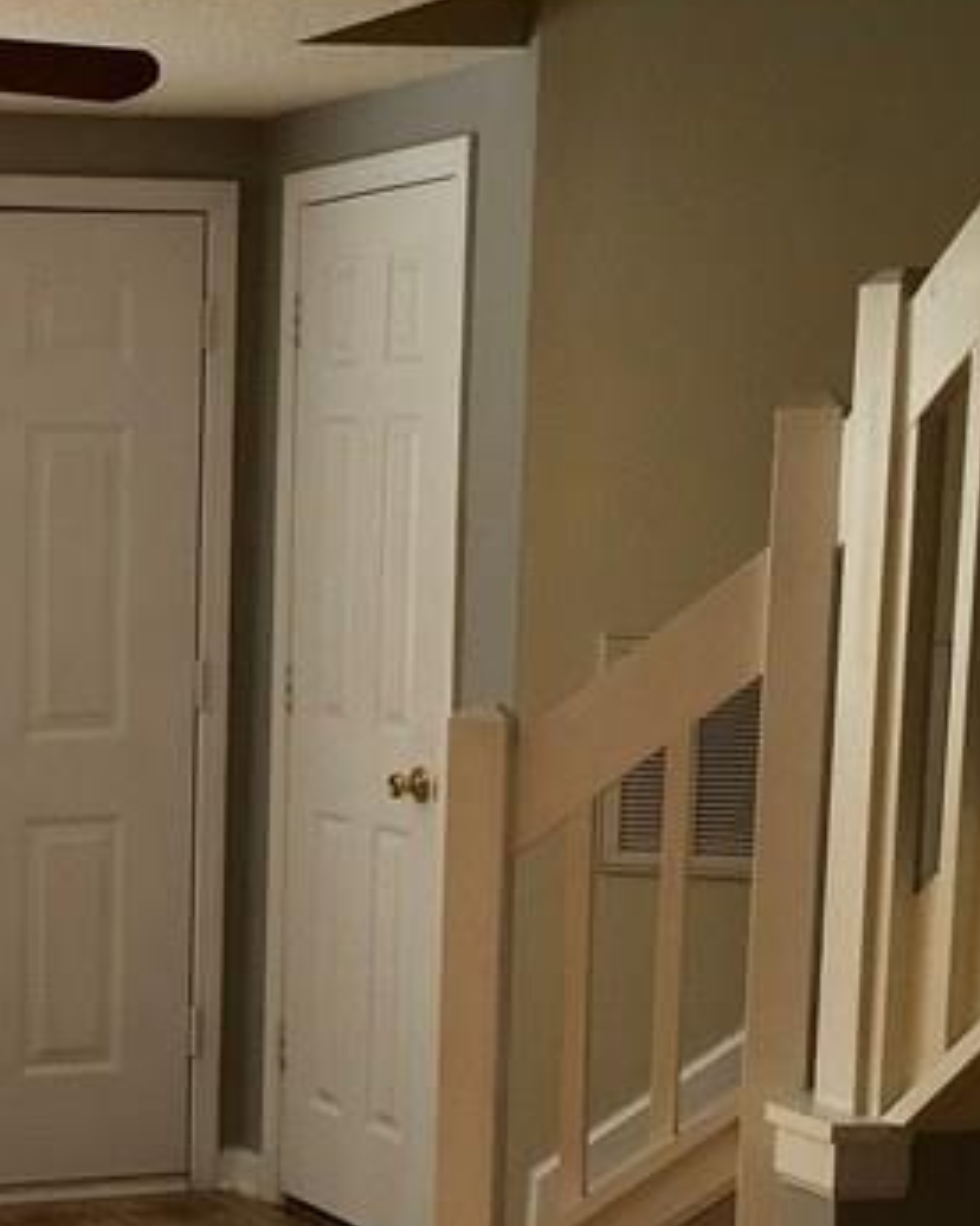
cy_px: 917
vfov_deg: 22.5
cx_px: -288
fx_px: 3045
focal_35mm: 84
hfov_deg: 17.2
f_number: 2.2
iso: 25
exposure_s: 1/217
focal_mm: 4.15
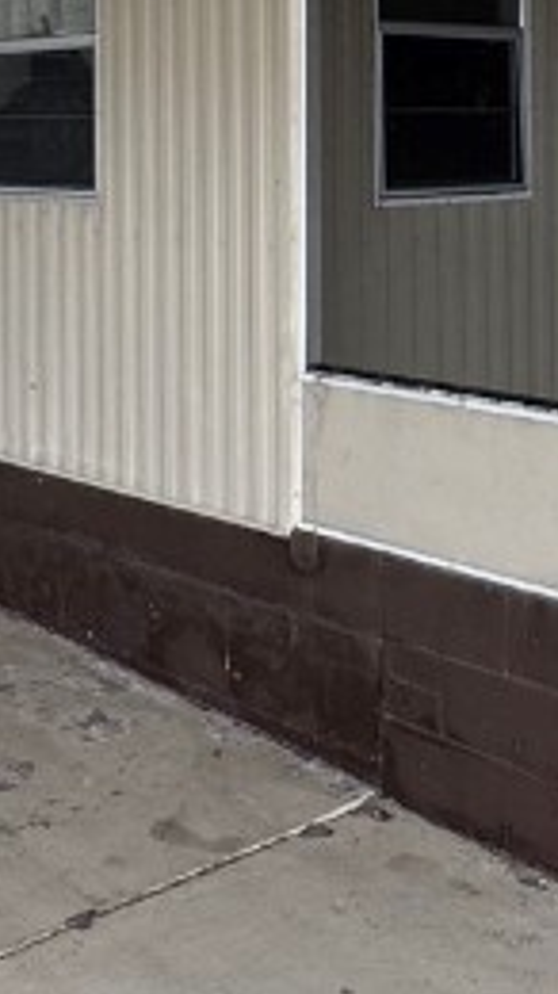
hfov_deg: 19.9
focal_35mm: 60
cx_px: 420
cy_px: 119
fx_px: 1580
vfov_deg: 33.3
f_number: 2.2
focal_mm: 2.22
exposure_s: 1/238
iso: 40
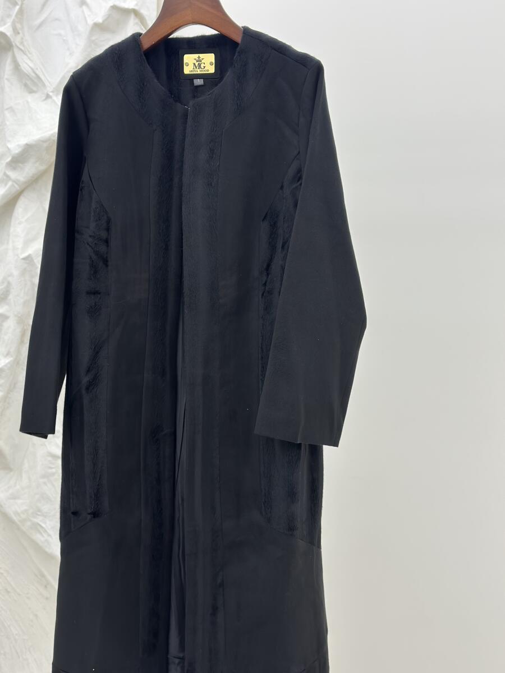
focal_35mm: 48
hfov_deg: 30.3
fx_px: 934
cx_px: 252
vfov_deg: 39.7
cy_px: 336
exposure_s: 1/503
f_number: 1.78
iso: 80
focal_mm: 6.86
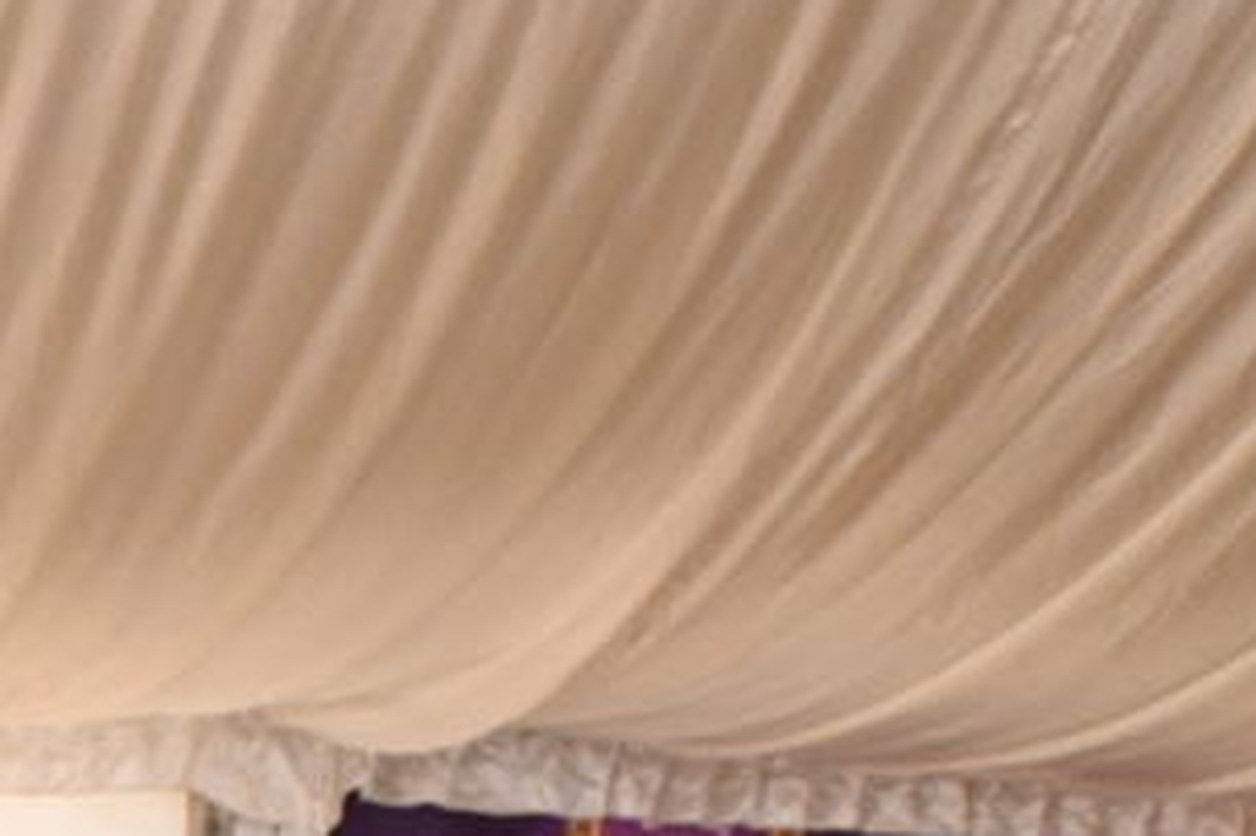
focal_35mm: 147
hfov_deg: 12.5
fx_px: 5126
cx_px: -1153
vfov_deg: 8.8
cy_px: 1707
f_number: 5
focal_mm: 32
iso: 2000
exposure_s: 1/200
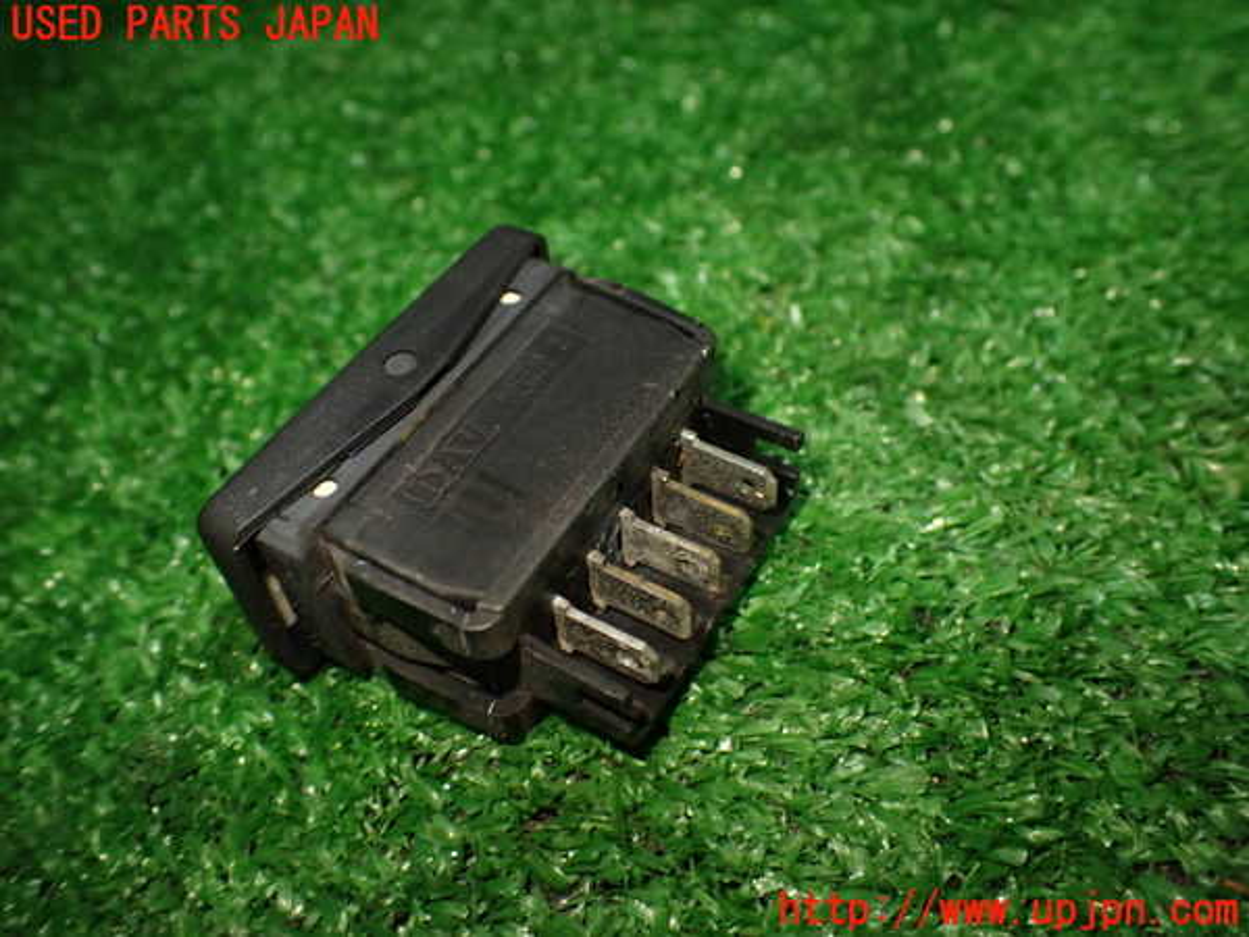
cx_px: 624
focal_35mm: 30
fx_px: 1082
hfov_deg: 60.0
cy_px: 468
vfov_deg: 46.8
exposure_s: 1/125
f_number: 2.3
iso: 400
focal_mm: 5.4
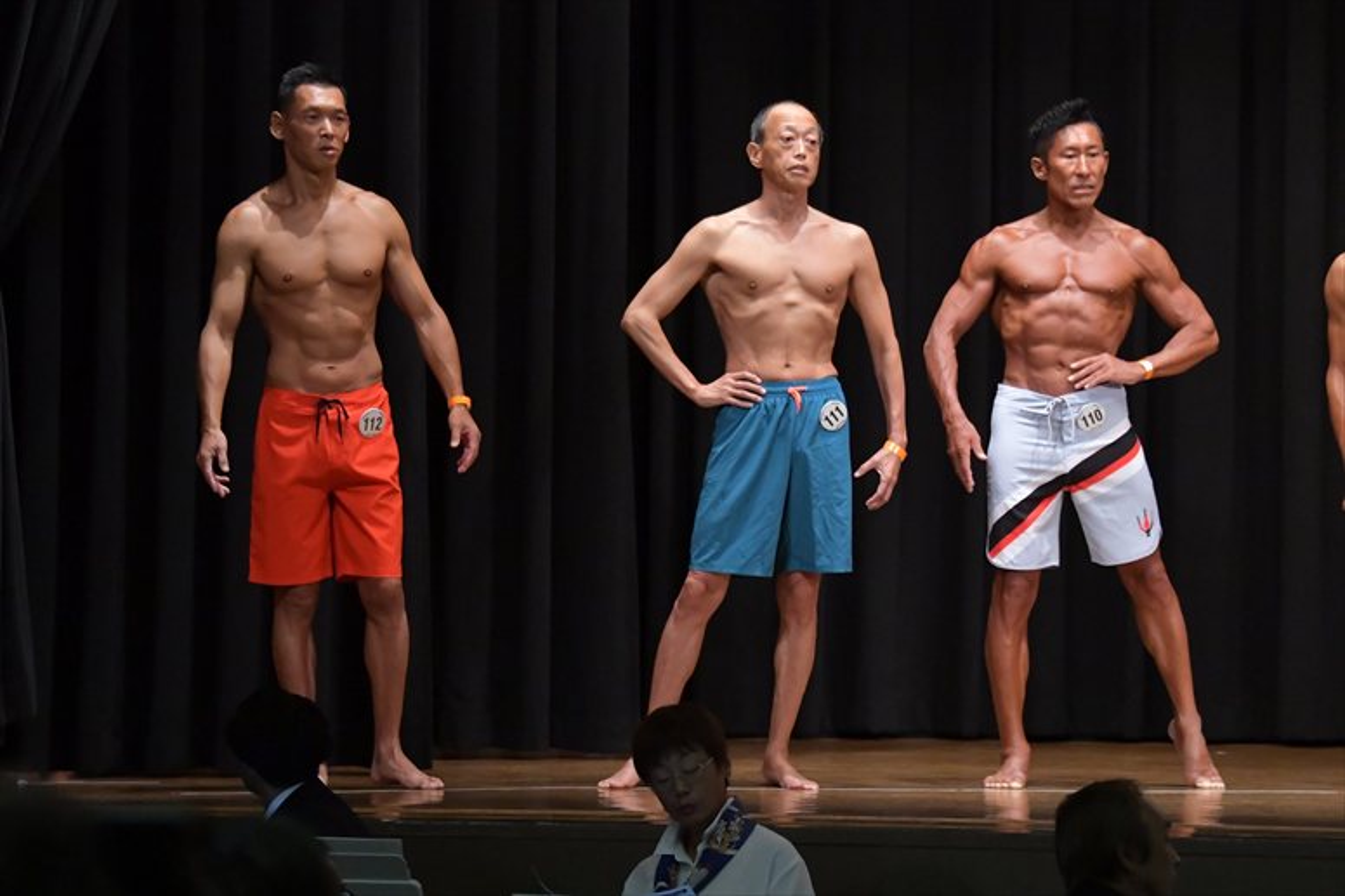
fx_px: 7543
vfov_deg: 6.8
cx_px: 672
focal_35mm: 202
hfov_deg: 10.2
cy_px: 448
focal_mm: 135
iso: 6400
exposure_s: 1/400
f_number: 5.6
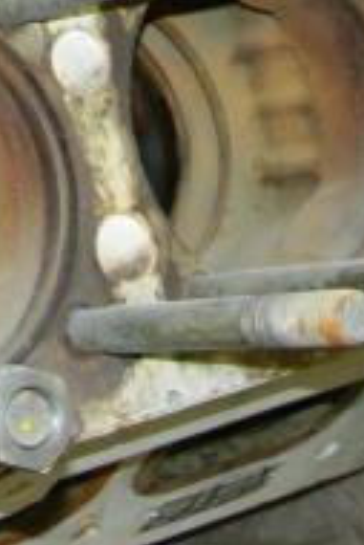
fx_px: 1907
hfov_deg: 10.7
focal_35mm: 126
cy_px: -95
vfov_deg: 15.7
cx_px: -103
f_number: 3.7
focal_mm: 6.4
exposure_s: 1/30
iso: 200
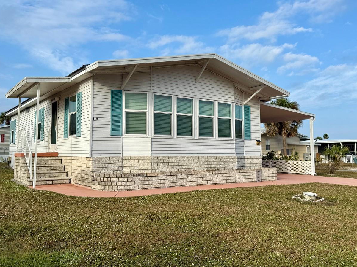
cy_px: 121
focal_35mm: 32
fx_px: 330
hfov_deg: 56.8
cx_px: 181
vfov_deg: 44.1
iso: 80
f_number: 1.78
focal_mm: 6.76
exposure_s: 1/4405
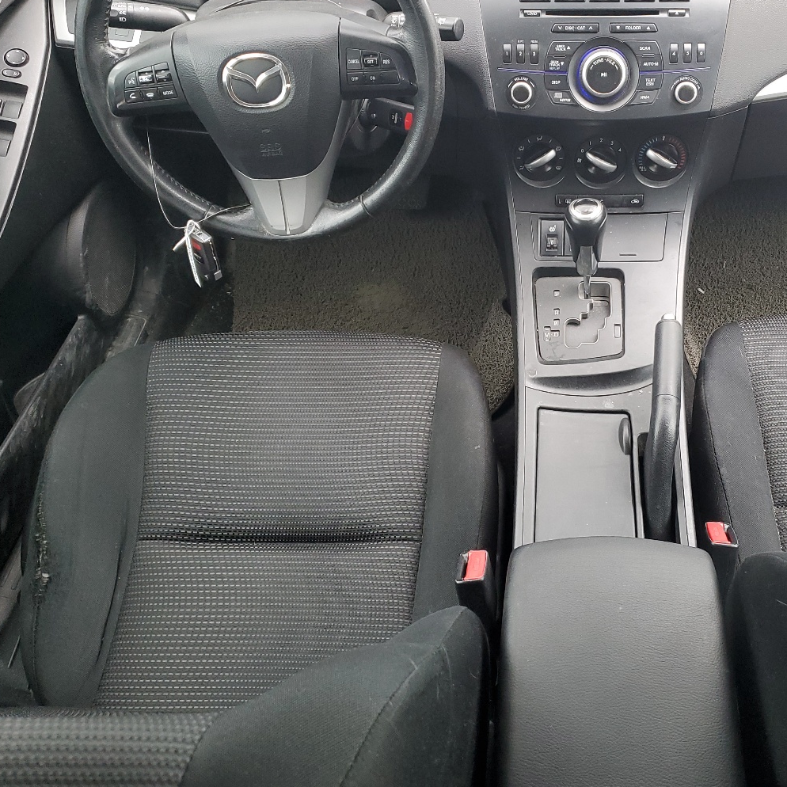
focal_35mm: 37
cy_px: 314
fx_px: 952
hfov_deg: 44.3
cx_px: 523
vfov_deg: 44.7
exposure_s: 1/60.2
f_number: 1.5
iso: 83
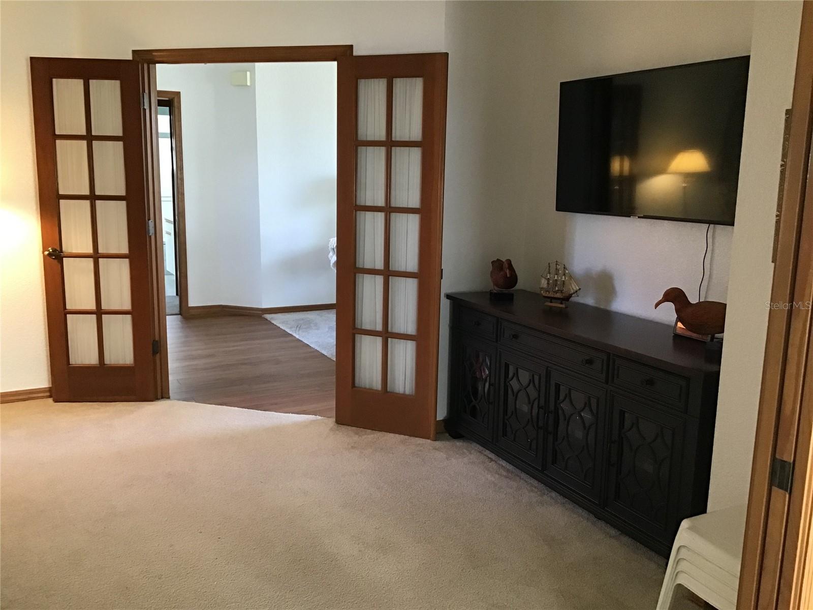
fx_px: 728
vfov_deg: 45.4
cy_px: 305
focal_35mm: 31
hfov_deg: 58.4
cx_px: 406
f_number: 2.4
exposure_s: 1/30
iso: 125
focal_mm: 3.3
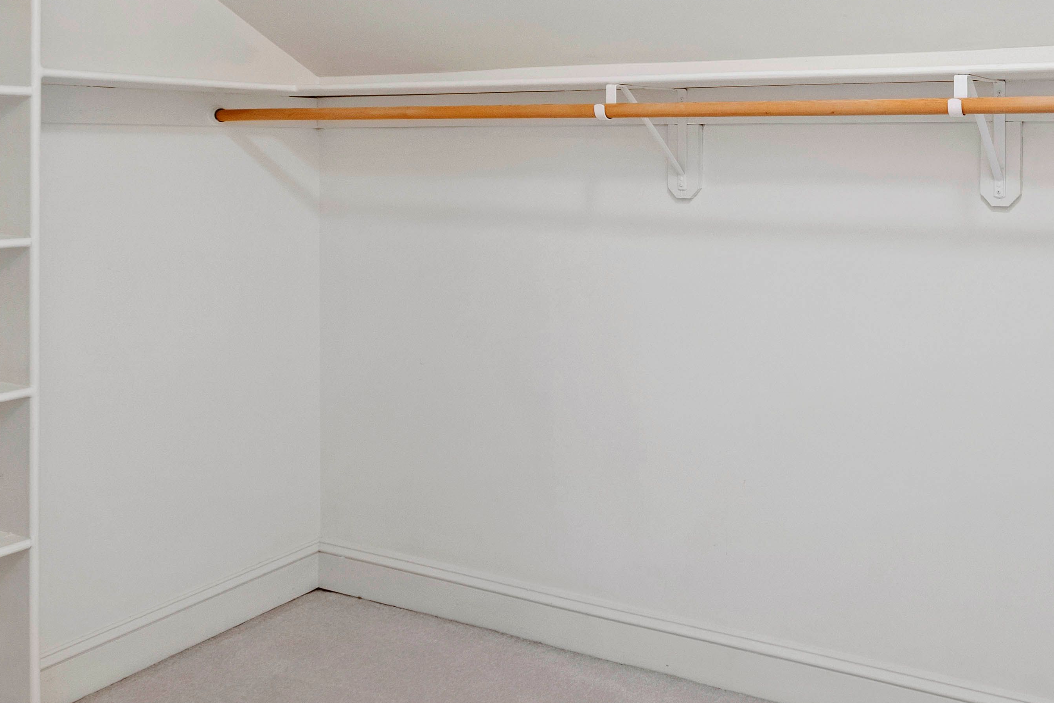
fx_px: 908
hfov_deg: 55.1
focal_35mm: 31
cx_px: 877
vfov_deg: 40.9
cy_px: 164
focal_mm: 10
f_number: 8
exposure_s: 1.3
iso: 100
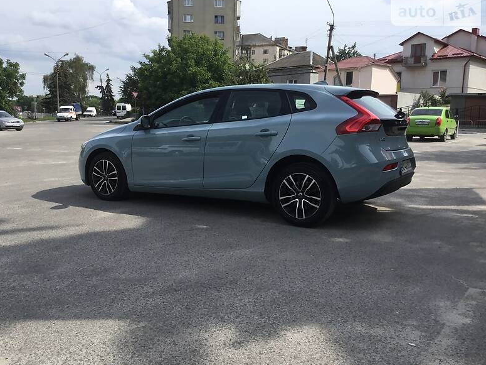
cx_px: 240
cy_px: 180
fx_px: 449
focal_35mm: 32
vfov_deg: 44.1
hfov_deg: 56.8
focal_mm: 3.3
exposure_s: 1/1253
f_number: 2.4
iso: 25
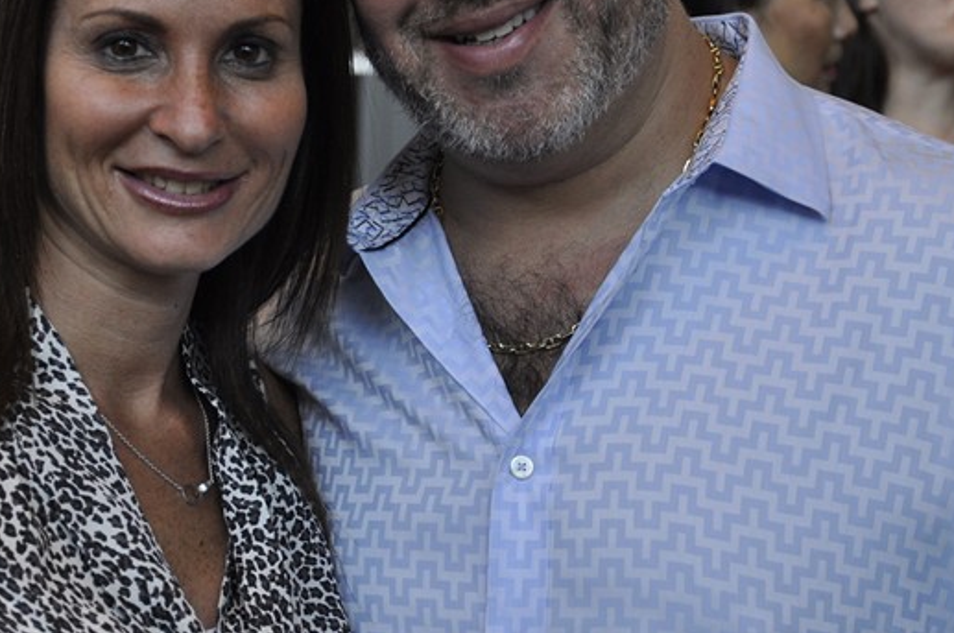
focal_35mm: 116
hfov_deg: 17.6
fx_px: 3069
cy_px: 157
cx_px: 334
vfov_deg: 11.7
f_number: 4.8
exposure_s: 1/60
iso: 400
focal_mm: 40
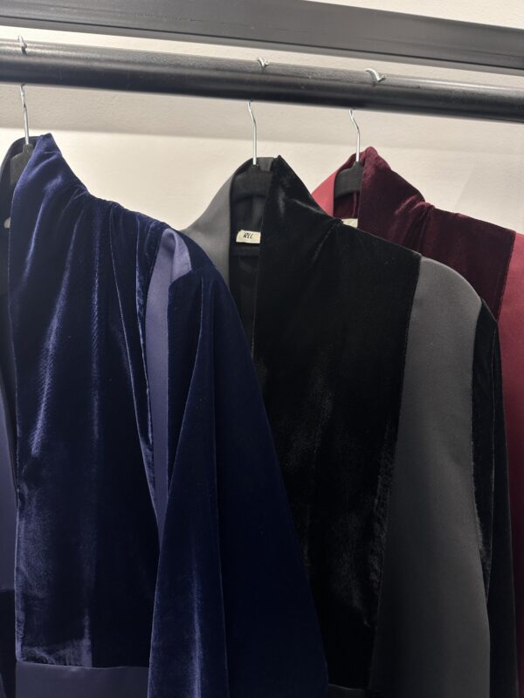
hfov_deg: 56.8
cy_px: 349
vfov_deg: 71.6
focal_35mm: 24
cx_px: 262
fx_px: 484
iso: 80
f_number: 1.78
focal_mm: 6.86
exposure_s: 1/100
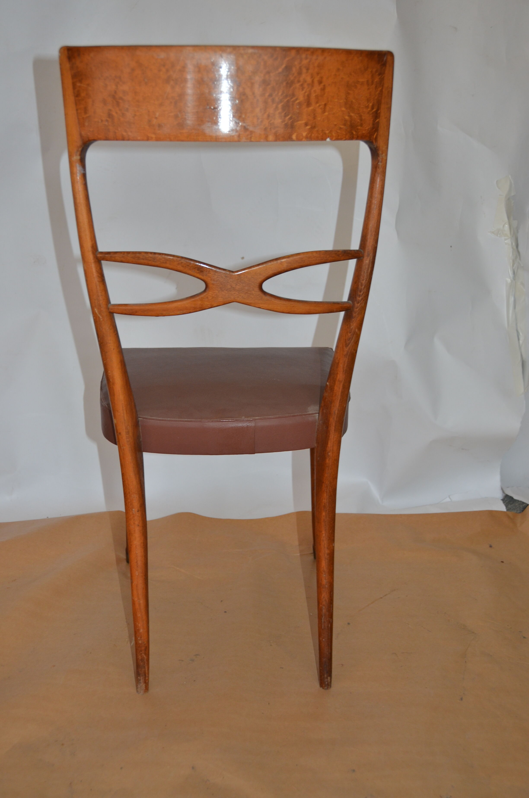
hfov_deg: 36.7
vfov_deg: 53.2
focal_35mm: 36
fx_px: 797
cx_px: 264
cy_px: 399
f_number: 4
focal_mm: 24
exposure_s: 1/60
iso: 400
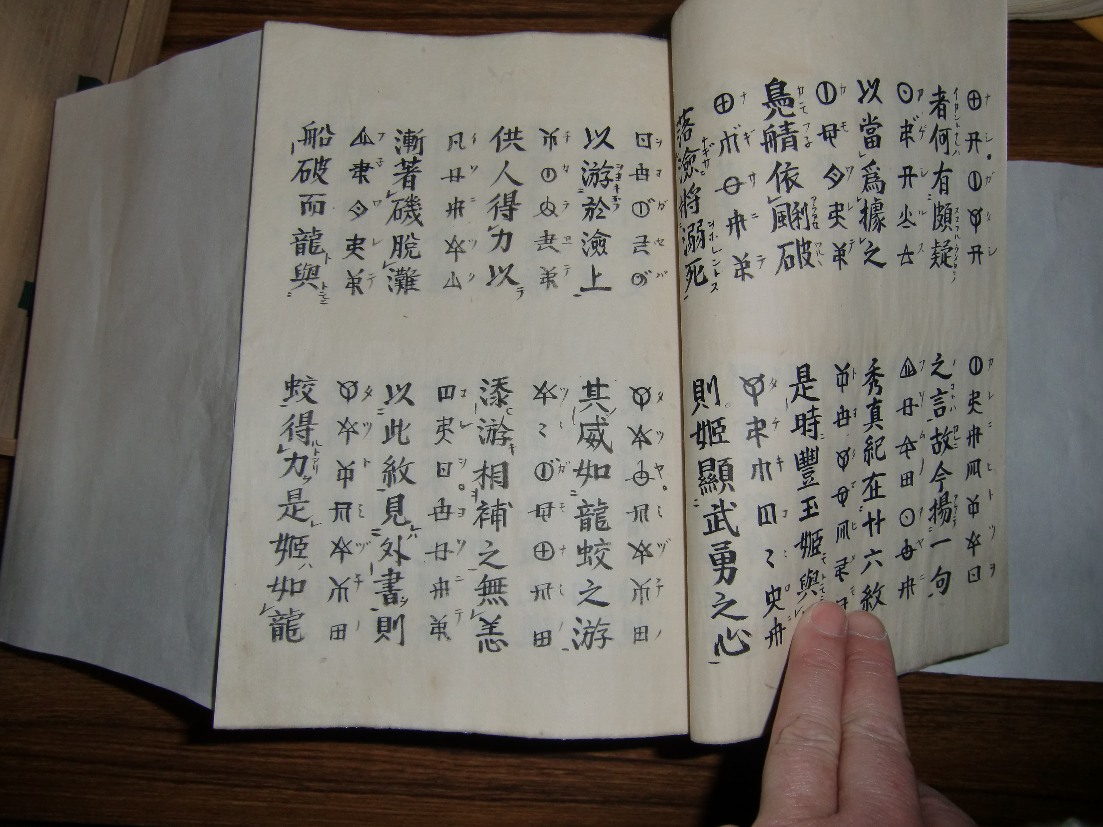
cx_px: 552
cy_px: 414
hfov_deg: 71.6
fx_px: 765
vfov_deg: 56.8
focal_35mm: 24
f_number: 7.5
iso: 64
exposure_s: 1/60
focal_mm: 4.3
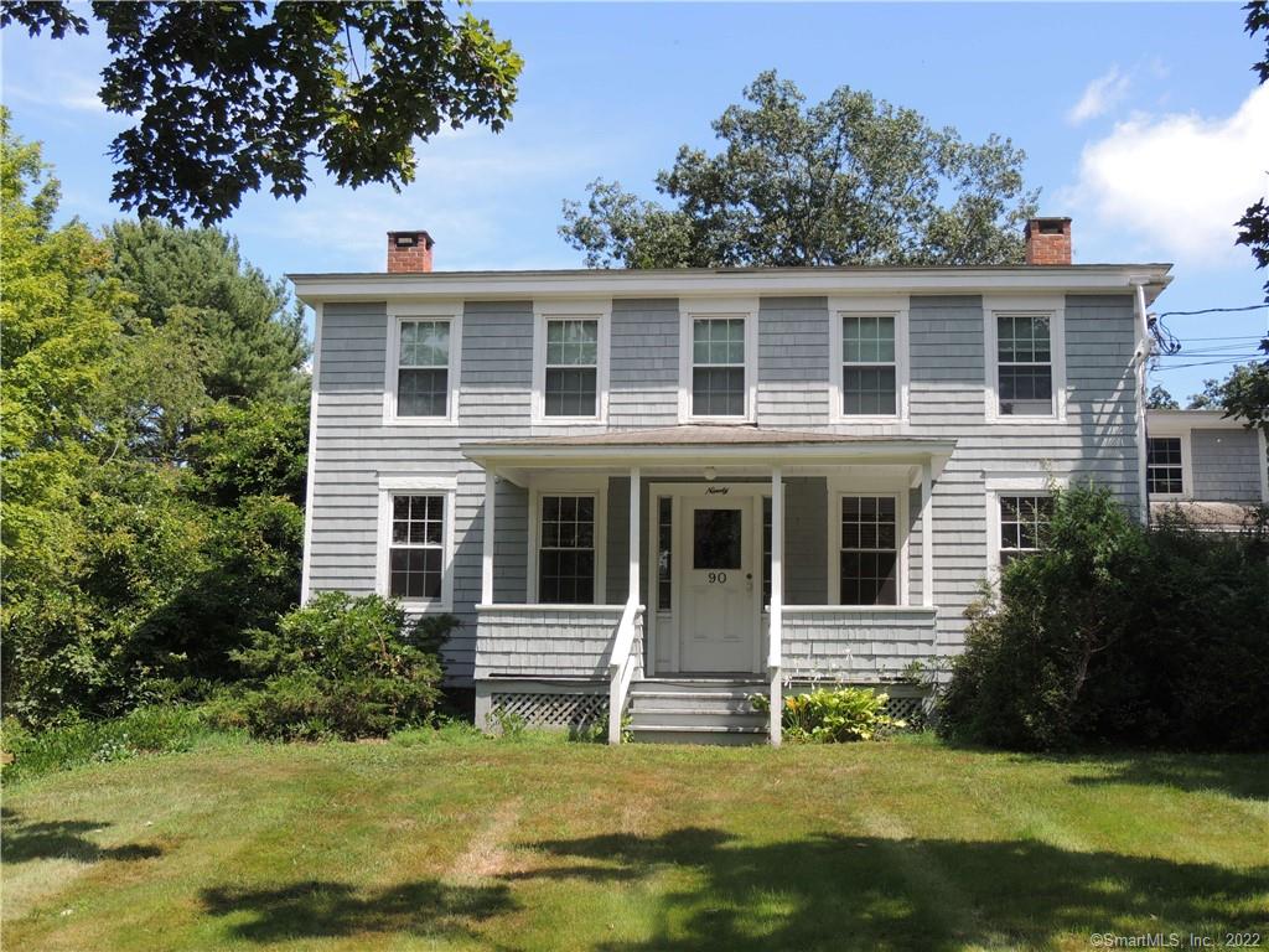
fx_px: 1576
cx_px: 634
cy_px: 476
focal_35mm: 43
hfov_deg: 43.9
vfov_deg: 33.6
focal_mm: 7.6
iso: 100
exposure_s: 1/640
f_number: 3.4
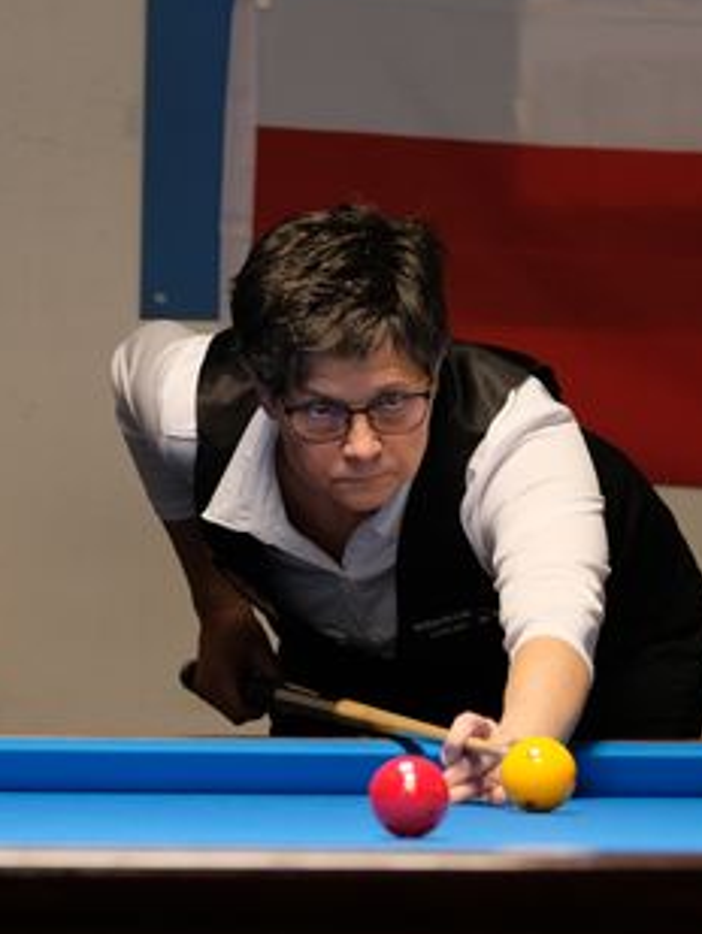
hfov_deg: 4.8
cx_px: 599
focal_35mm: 309
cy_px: 432
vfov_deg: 6.4
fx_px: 8349
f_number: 3.6
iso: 640
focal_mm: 129.2
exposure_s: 1/30
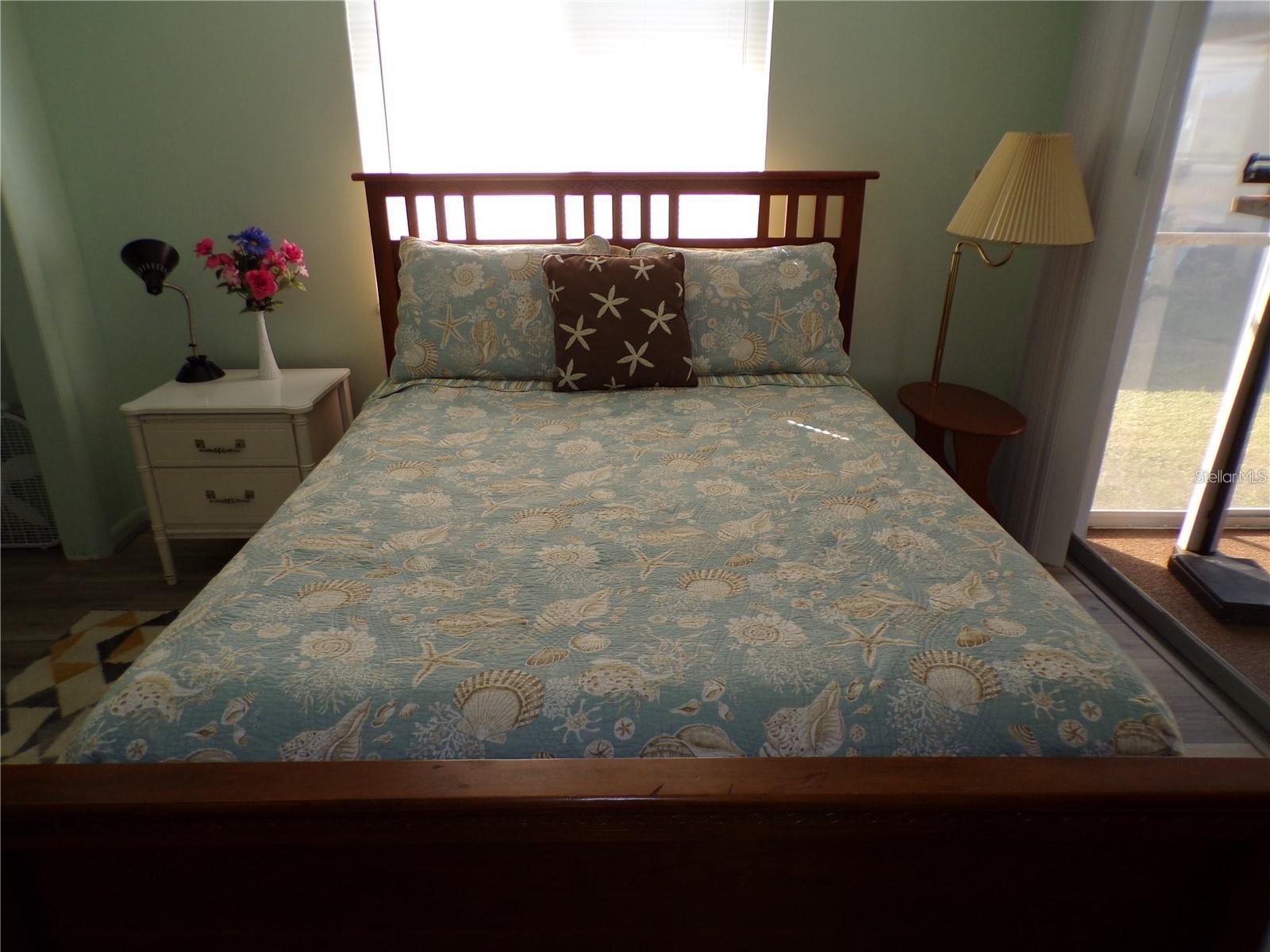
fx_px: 881
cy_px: 476
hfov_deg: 71.6
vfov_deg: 56.8
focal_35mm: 24
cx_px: 635
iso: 100
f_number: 3
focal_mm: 4.3
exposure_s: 1/45
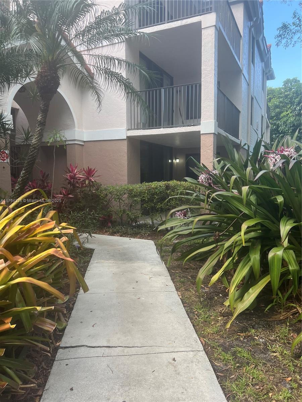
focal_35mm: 26
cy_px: 201
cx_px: 151
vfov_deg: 67.3
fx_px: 302
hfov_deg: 53.1
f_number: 1.5
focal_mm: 5.7
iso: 40
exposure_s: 1/279
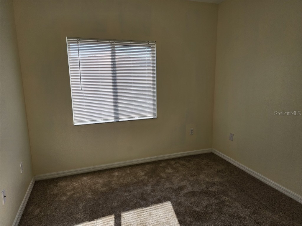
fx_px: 201
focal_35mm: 23
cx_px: 151
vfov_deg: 58.9
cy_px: 113
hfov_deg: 73.9
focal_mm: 6.4
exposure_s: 1/514
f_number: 1.8
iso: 12
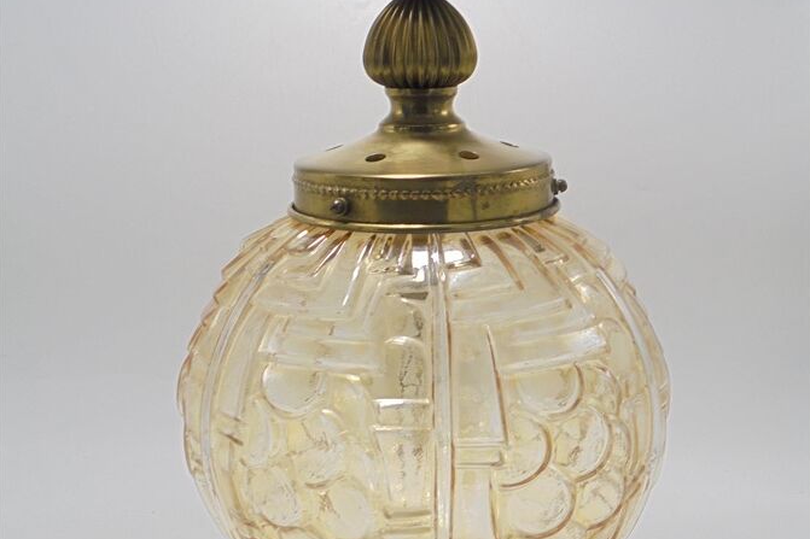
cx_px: 405
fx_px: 1350
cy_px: 260
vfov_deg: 22.6
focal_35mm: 60
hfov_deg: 33.4
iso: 100
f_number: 4.5
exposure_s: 1/50
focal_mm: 7.8
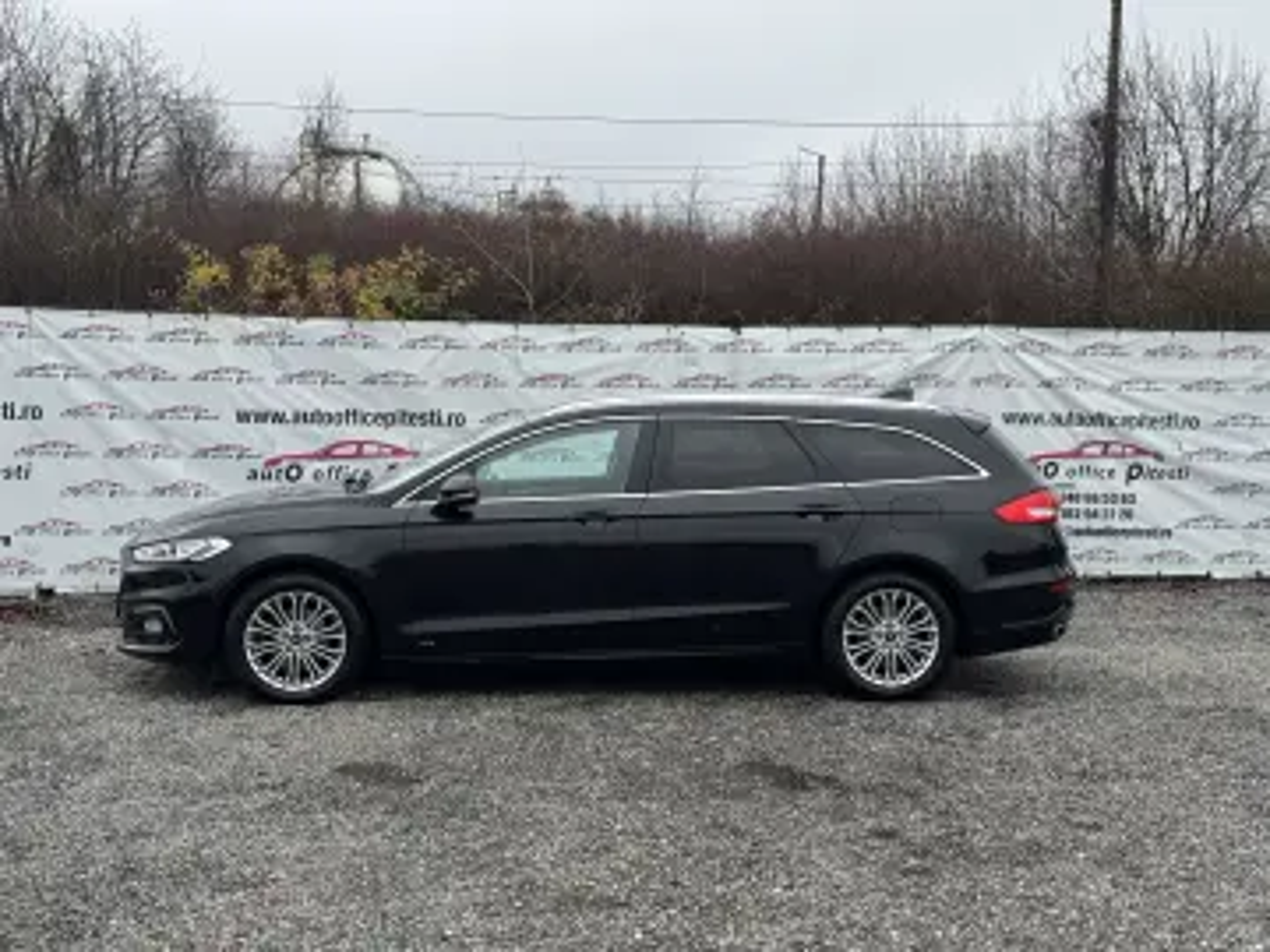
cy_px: 476
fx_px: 1761
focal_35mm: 48
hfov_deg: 39.7
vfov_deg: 30.3
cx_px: 635
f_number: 1.78
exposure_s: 1/913
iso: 64
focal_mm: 6.76
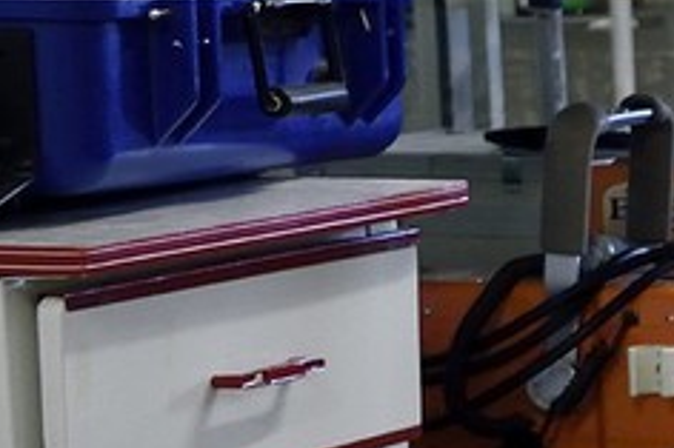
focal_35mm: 217
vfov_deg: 6.3
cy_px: 399
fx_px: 4060
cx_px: 2250
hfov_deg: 7.8
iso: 1250
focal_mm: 32
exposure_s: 1/50
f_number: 5
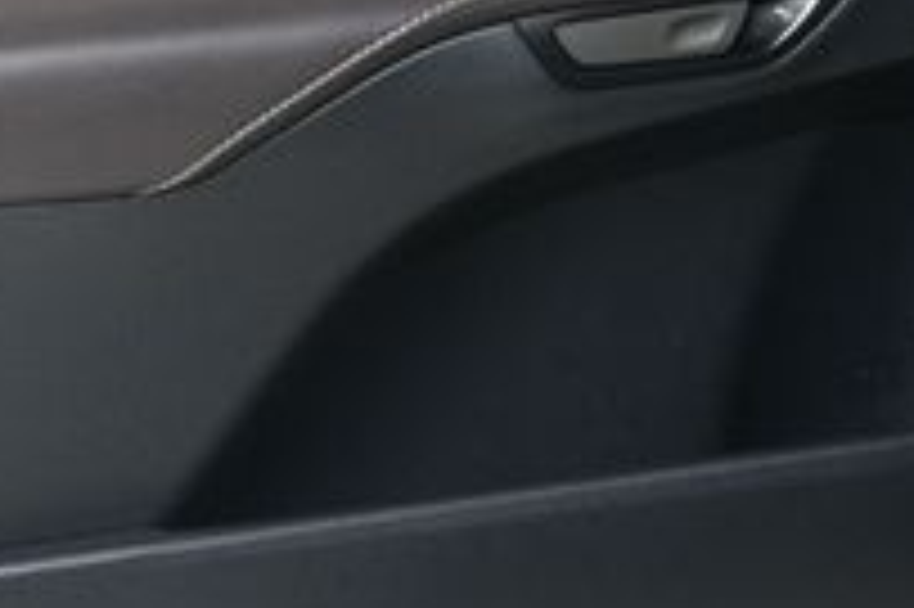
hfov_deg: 19.7
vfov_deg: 13.0
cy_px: 9
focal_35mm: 104
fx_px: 2638
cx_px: 473
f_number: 8
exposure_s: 1/160
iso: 100
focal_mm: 22
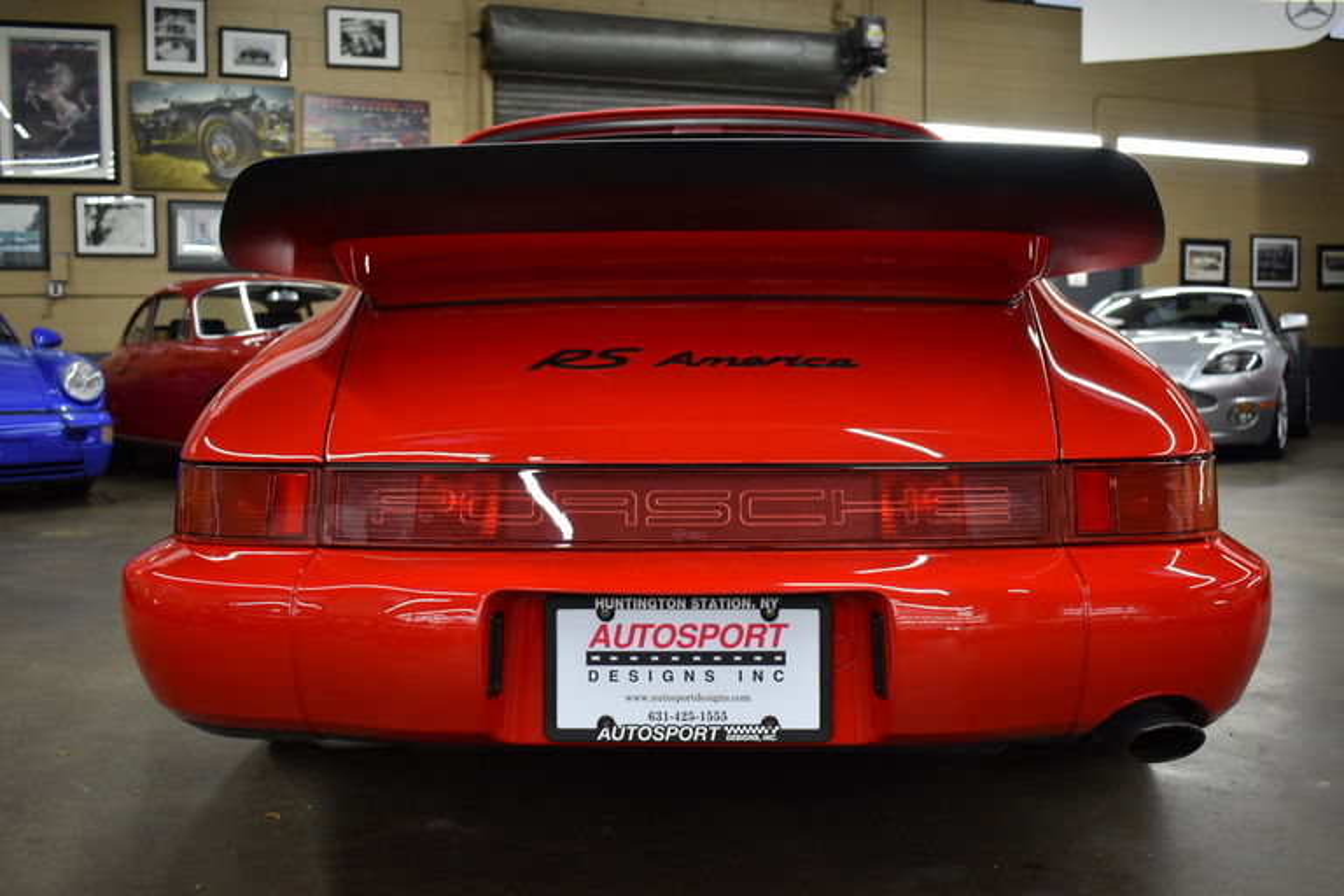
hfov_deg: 55.1
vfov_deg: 38.4
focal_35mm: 34
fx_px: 1288
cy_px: 448
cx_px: 672
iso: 1000
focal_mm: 23
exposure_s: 1/125
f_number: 3.8
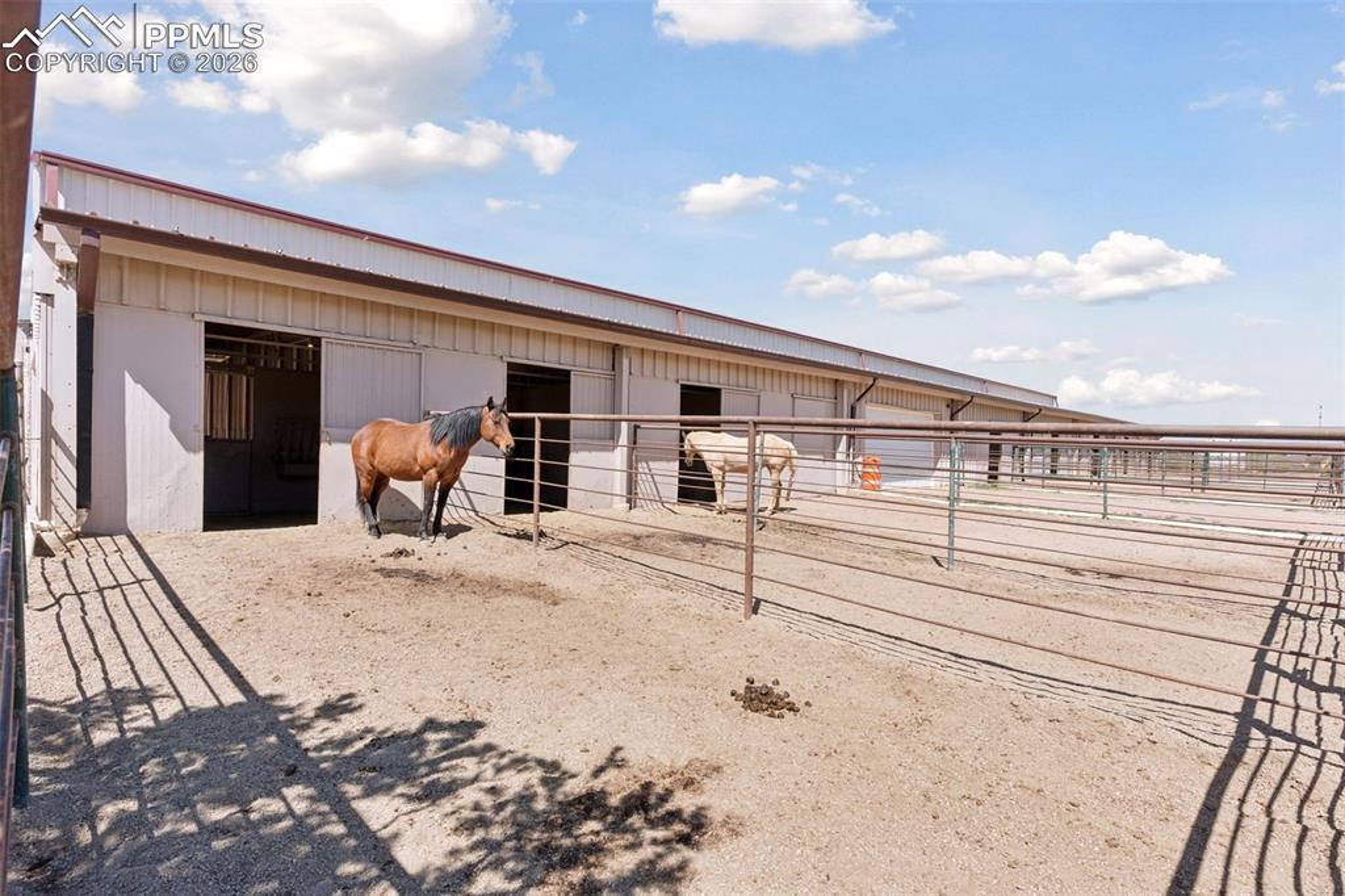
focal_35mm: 17
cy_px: 448
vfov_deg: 70.4
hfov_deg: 93.3
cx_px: 672
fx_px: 635
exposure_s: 1/640
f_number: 10
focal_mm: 17
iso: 400
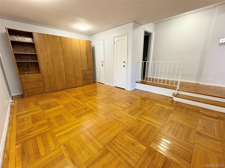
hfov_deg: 102.1
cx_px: 112
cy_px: 84
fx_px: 91
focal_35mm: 14
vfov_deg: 85.7
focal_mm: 2.22
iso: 400
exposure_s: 1/60
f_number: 2.2
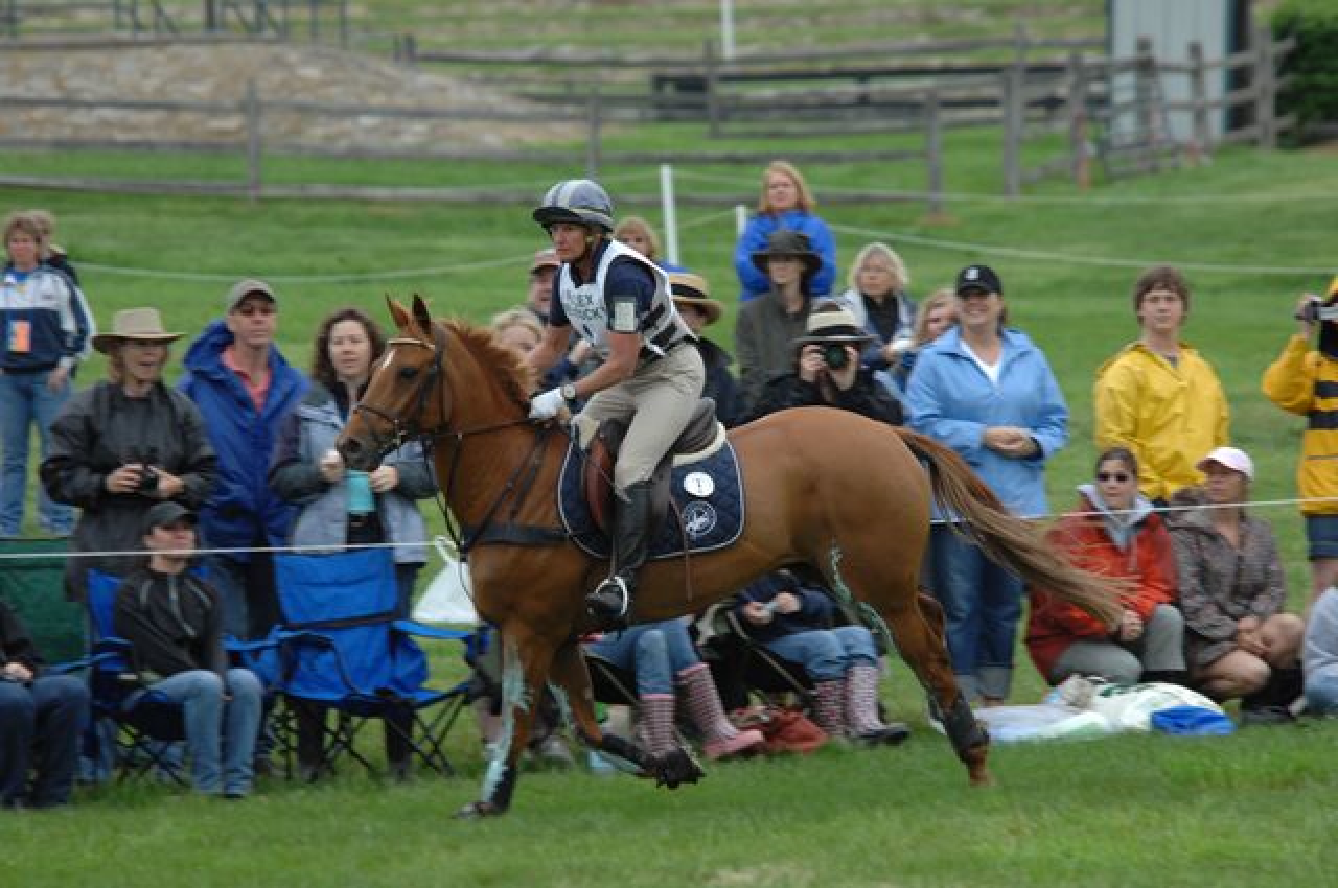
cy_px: 444
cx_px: 669
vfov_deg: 3.3
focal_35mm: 420
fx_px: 15590
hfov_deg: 4.9
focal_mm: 280
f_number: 5.3
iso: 400
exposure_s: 1/400
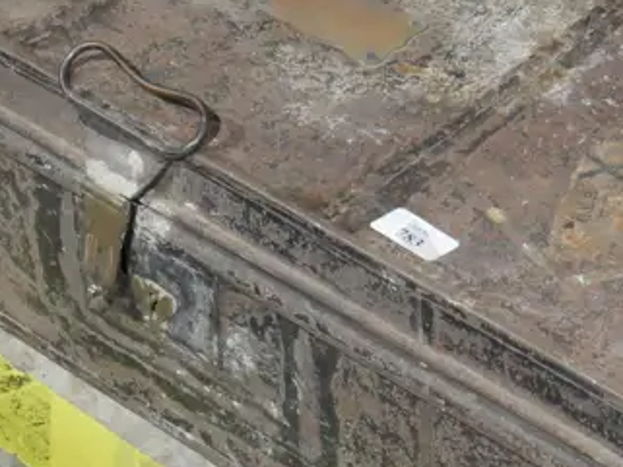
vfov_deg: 9.7
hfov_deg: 12.9
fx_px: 2755
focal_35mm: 153
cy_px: 232
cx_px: 468
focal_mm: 24
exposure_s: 1/60
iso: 1600
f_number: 5.2
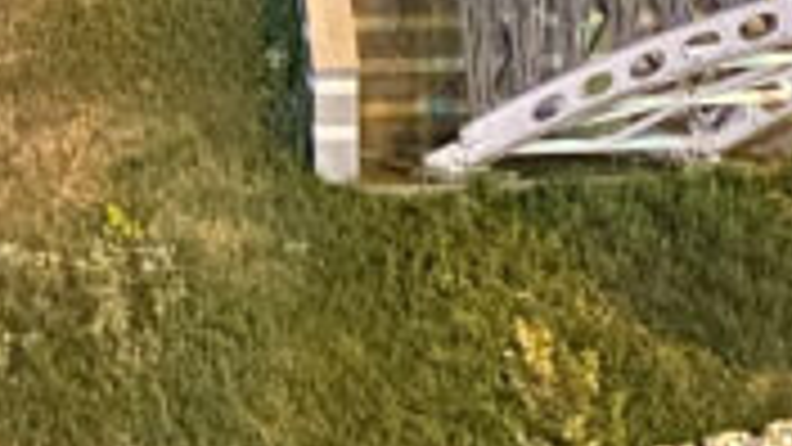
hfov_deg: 12.9
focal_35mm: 165
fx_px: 3465
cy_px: -374
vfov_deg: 7.1
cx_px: 36
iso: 500
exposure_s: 1/8
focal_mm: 4.25
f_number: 1.8
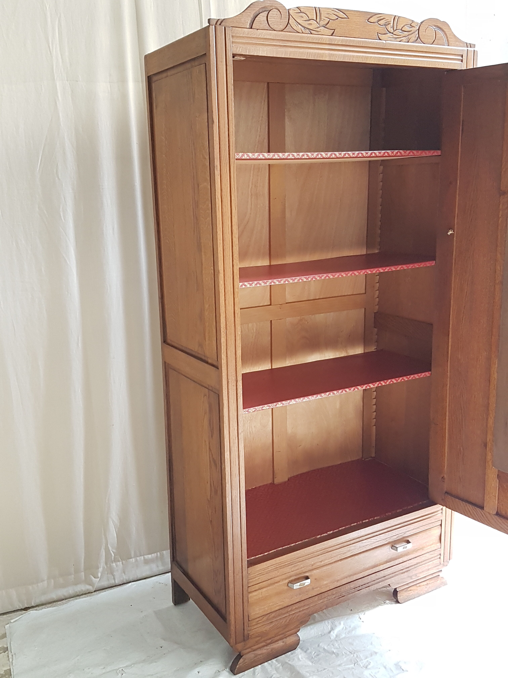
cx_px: 254
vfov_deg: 67.3
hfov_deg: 53.1
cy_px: 339
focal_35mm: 26
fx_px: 509
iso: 160
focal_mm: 4.2
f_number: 1.7
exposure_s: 1/33
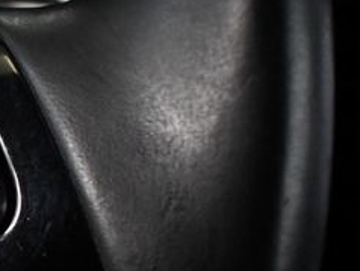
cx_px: -118
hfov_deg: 19.3
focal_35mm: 93
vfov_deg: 15.9
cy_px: 192
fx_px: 968
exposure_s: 1/100
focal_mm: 18
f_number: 3.5
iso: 3200
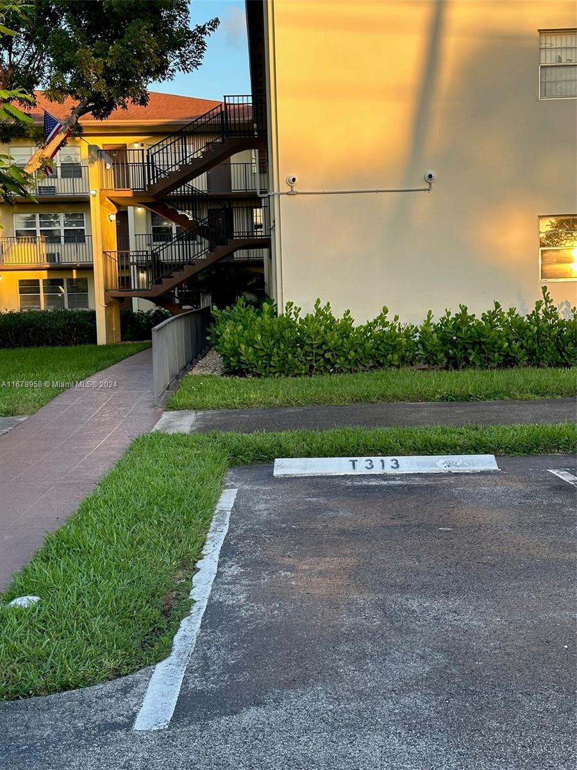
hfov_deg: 30.3
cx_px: 288
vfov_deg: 39.7
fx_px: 1067
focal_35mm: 48
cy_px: 385
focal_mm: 6.86
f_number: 1.78
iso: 64
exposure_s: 1/297
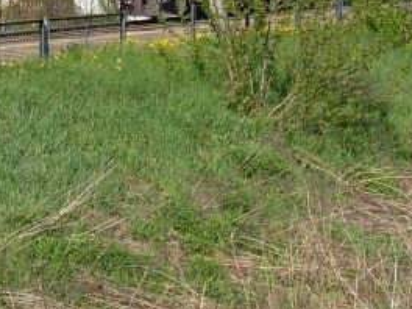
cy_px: 62
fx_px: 1369
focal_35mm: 115
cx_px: 69
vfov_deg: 12.8
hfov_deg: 17.0
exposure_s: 1/420
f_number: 4.6
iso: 50
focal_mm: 6.3
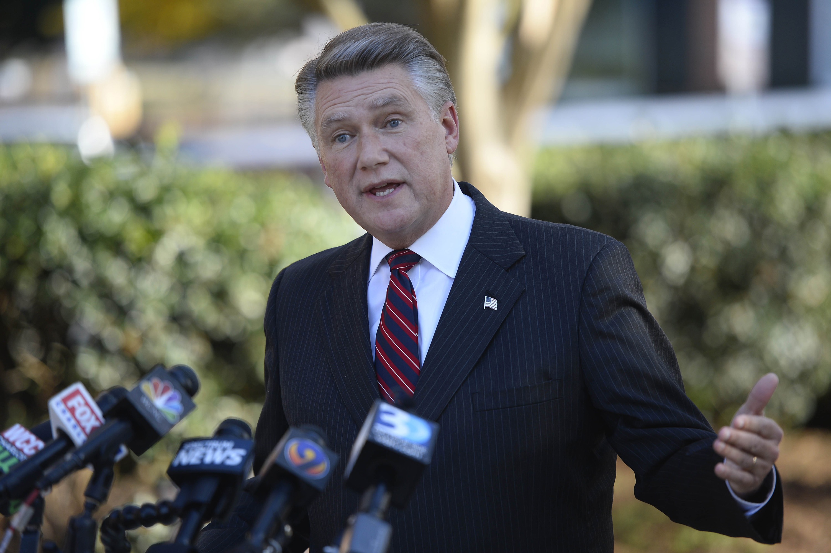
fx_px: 4499
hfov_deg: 10.6
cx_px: 416
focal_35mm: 195
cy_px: 276
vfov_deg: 7.0
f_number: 2.8
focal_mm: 195
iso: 450
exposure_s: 1/1000
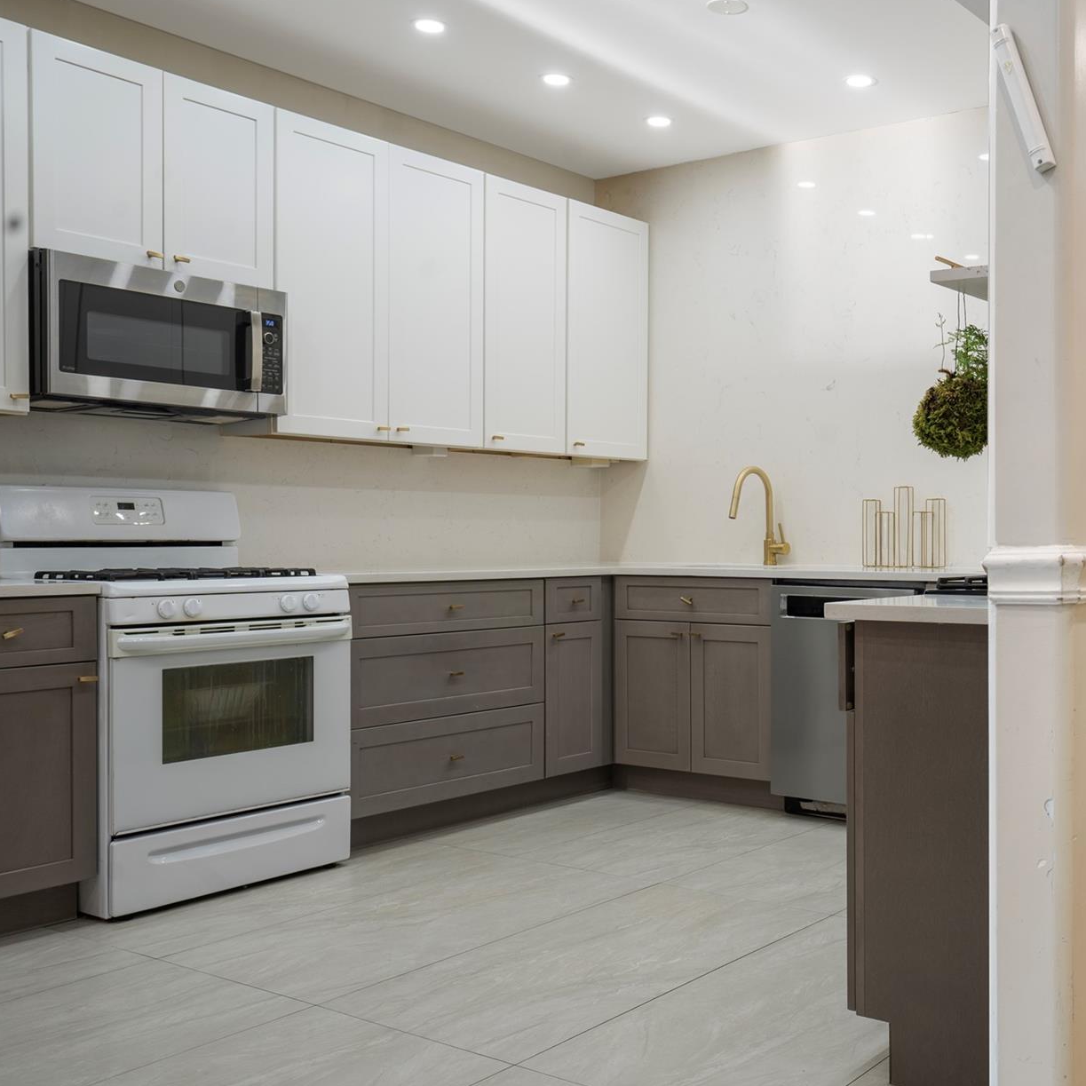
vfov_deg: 44.9
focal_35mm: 37
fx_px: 1313
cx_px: 820
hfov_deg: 43.4
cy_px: 571
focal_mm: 26
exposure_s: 2
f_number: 8
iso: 100
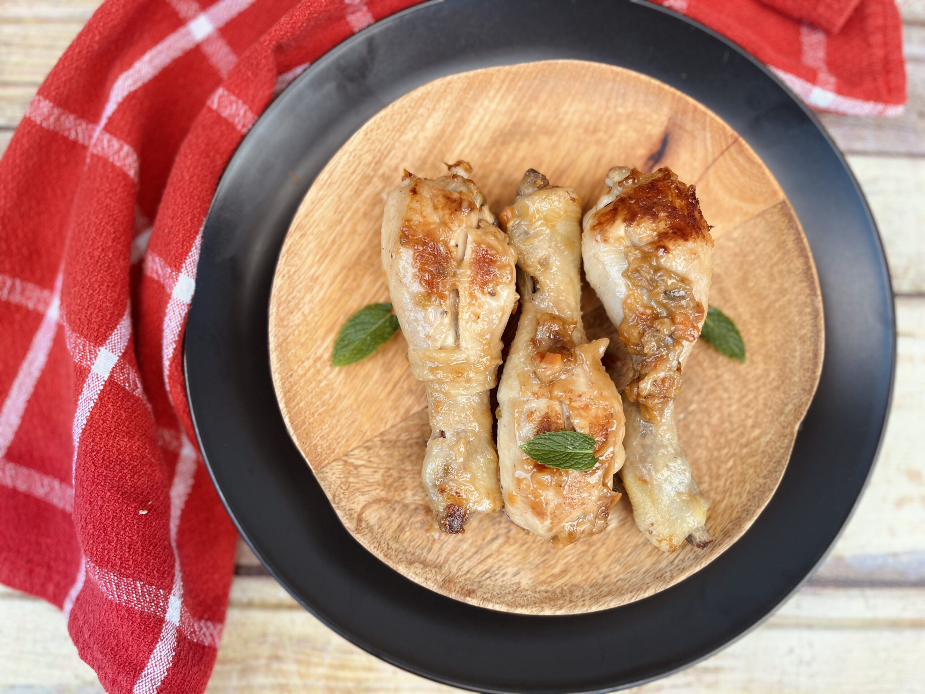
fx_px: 695
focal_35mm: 26
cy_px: 347
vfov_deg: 53.1
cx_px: 462
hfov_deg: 67.3
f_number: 1.6
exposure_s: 1/122
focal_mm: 5.1
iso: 64
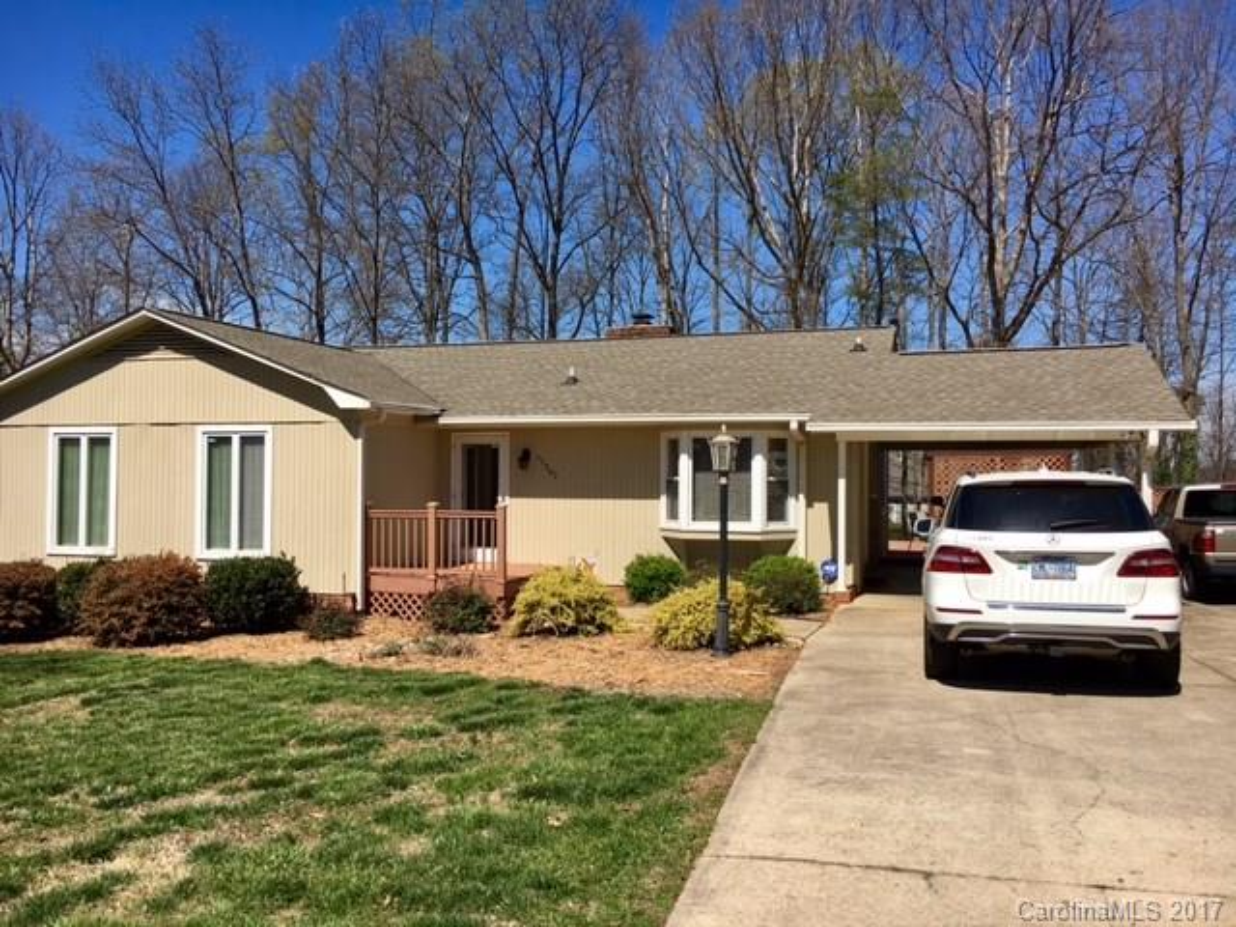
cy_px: 464
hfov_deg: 61.7
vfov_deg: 48.2
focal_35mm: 29
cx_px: 618
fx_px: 1035
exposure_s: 1/2198
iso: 25
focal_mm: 4.15
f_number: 2.2
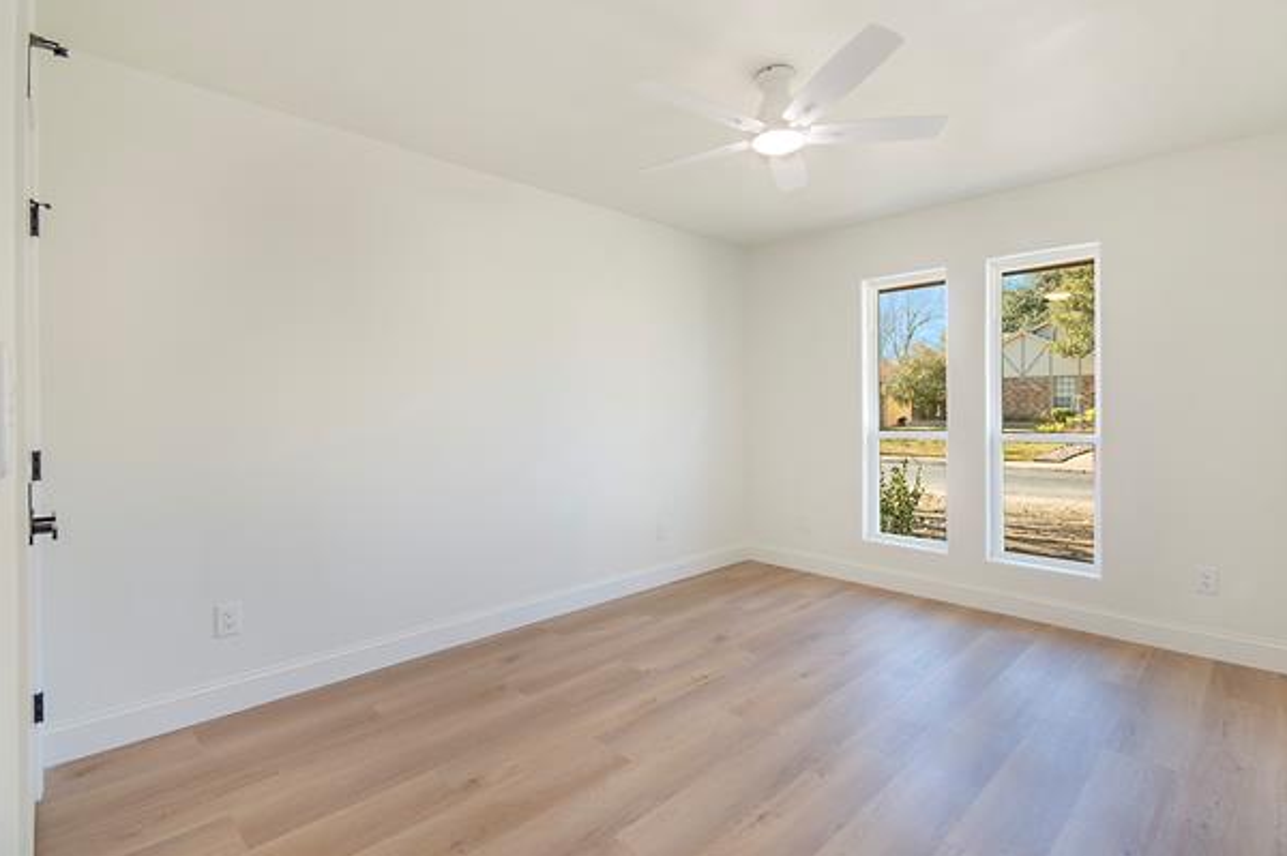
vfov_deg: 73.6
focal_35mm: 16
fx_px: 572
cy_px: 403
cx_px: 674
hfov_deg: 96.7
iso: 100
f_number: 11
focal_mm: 10
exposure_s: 1/25
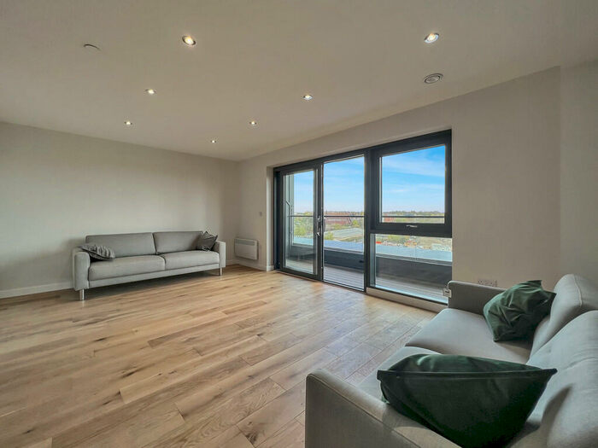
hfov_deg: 106.2
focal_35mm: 13
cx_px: 299
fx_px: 225
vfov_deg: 89.9
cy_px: 224
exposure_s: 1/222
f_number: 1.8
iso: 32
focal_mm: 1.57
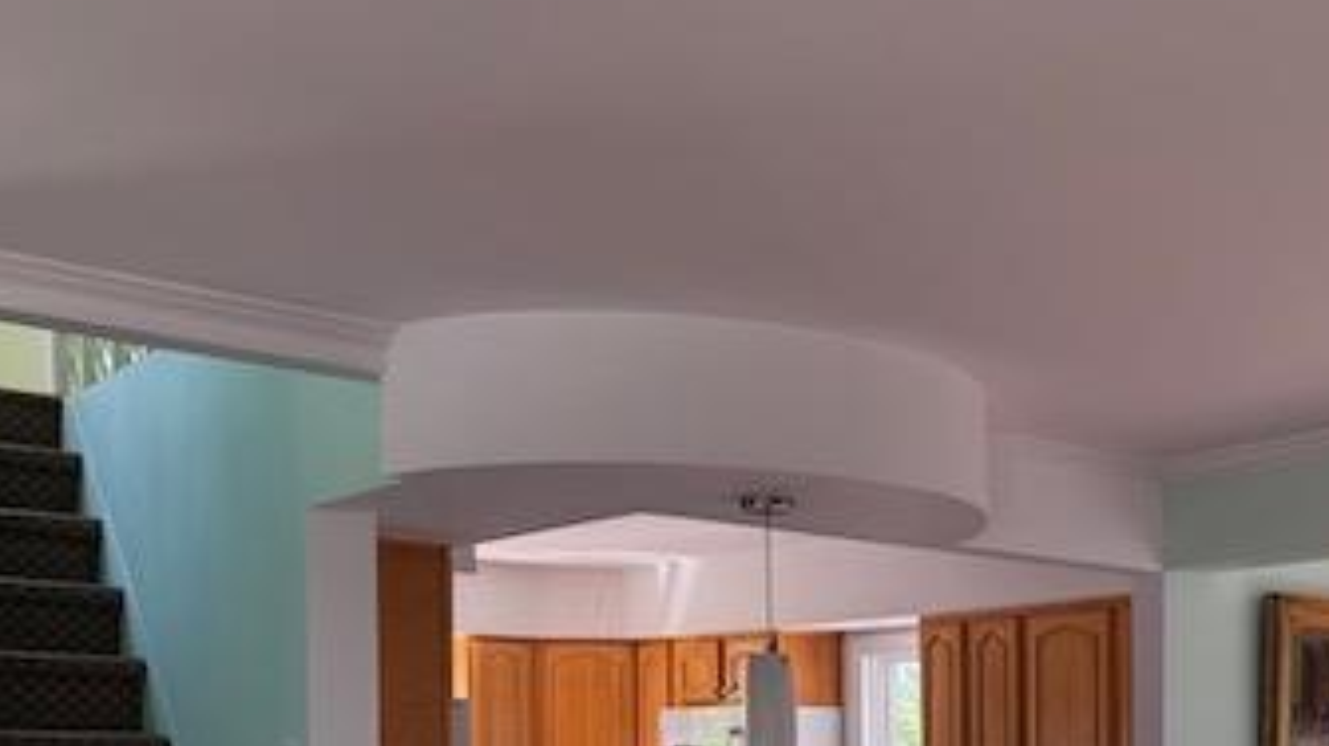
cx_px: 1194
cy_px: 825
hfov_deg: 38.5
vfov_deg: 22.5
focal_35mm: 50
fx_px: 1761
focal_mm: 6.76
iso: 80
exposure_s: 1/121
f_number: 1.78
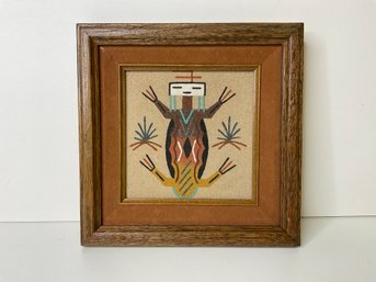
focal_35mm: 29
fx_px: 315
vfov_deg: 48.2
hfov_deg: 61.7
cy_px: 141
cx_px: 188
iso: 25
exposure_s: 1/120
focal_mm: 3
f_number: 1.8
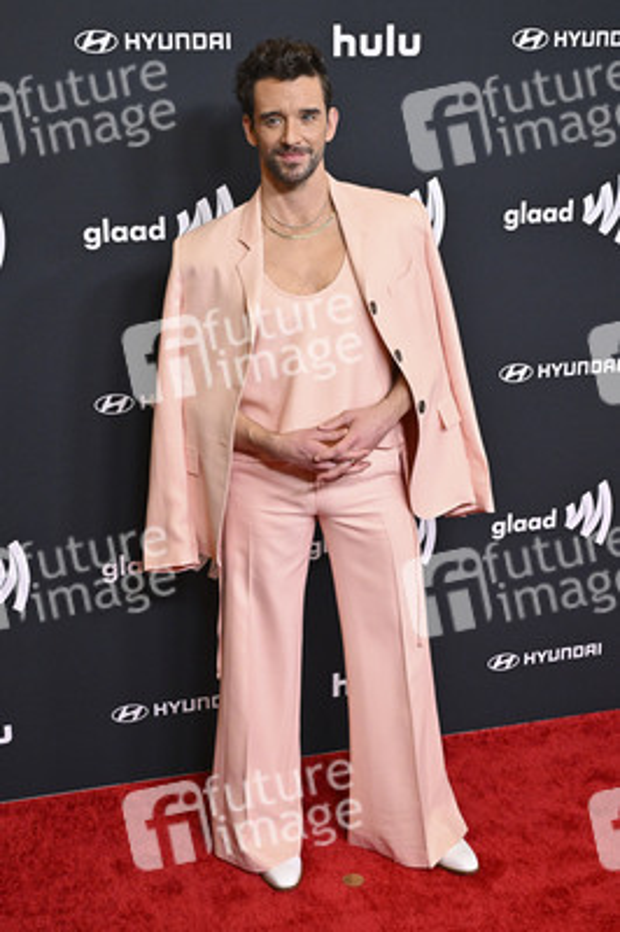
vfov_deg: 43.6
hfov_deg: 29.8
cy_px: 466
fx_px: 1164
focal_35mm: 45
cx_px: 310
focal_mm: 45
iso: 4000
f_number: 5.6
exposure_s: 1/250
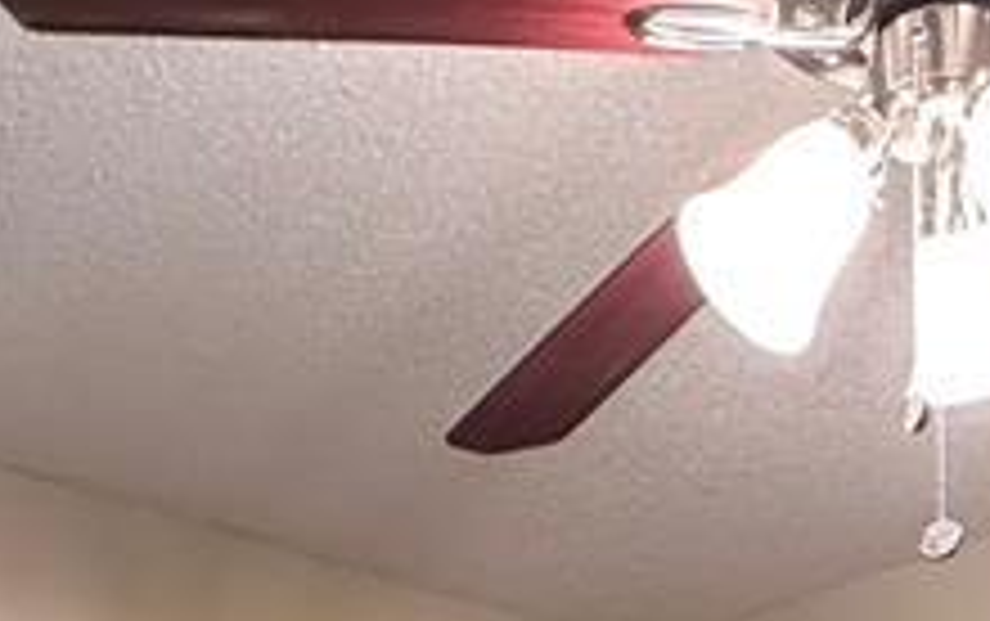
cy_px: 1490
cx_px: 630
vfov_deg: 13.6
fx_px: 1864
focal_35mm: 69
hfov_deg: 29.6
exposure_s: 1/60
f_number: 2.2
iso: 640
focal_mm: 2.22
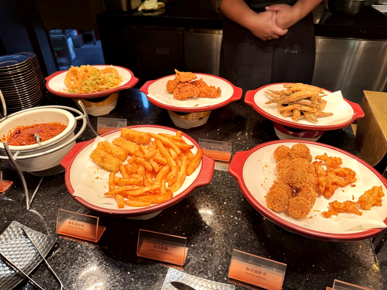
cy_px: 145
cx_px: 194
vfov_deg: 56.8
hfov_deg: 71.6
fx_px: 268
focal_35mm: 24
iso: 64
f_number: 1.78
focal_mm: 6.76
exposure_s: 1/120
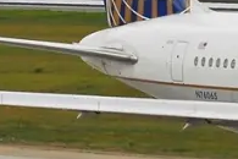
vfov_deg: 1.9
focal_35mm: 710
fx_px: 4694
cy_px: 86
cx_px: 404
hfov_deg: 2.9
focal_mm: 90
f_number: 6.3
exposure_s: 1/160
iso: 200
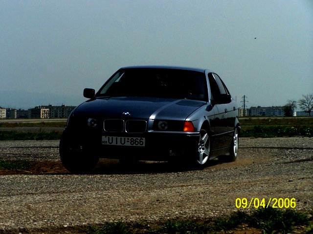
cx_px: 156
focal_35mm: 128
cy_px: 117
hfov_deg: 15.4
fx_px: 1157
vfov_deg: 11.6
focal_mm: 21.2
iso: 80
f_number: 4.5
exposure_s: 1/1000
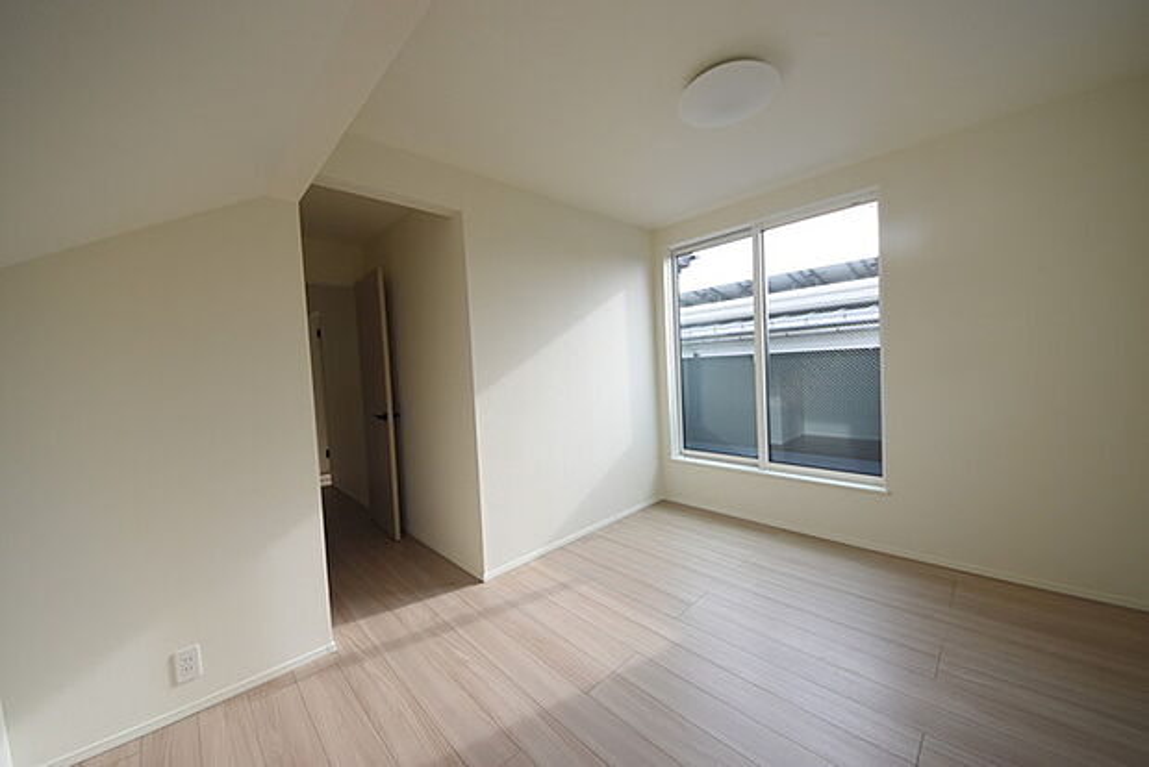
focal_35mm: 12
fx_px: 383
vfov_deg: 90.1
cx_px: 574
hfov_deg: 112.6
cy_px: 384
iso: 400
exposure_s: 1/200
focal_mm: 8
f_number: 7.1
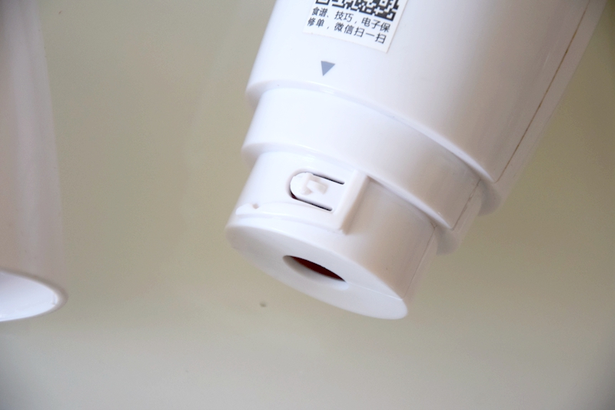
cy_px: 205
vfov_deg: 8.7
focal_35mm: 158
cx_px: 308
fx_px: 2690
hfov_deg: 13.0
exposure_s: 1/60
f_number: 5.6
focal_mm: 105
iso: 900
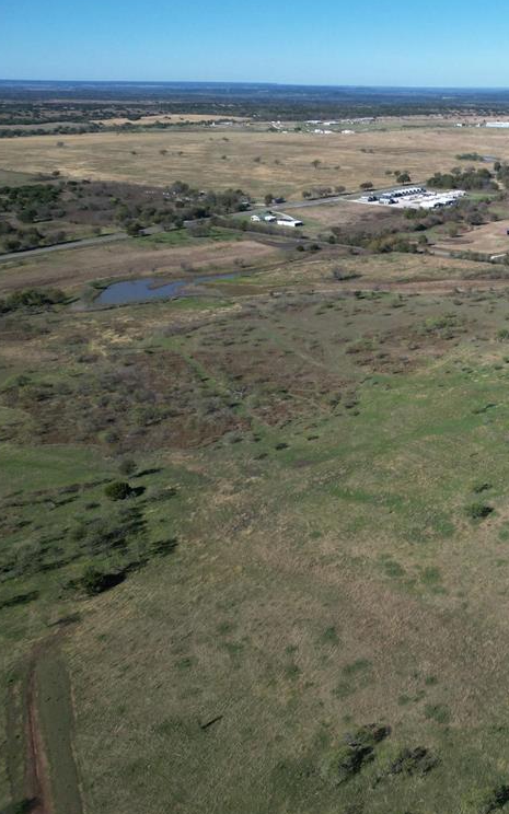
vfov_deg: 55.3
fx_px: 777
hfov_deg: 32.3
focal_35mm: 35
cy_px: 408
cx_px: 548
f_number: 1.7
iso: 110
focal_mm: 6.72
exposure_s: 1/3000
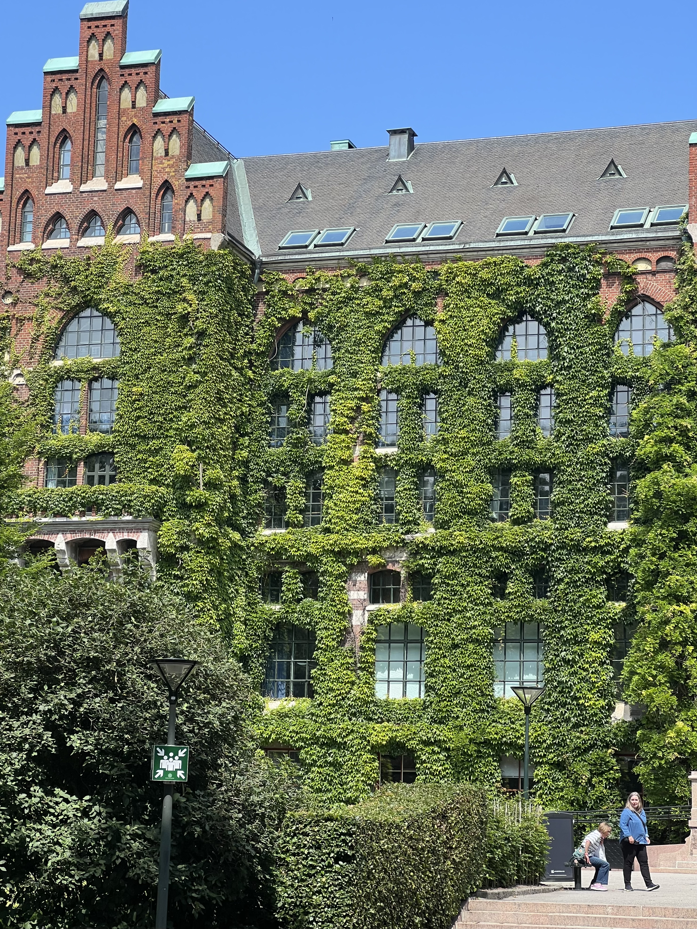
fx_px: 2067
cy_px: 464
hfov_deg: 19.1
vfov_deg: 25.3
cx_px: 348
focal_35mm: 77
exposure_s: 1/418
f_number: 2.8
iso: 32
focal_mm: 9
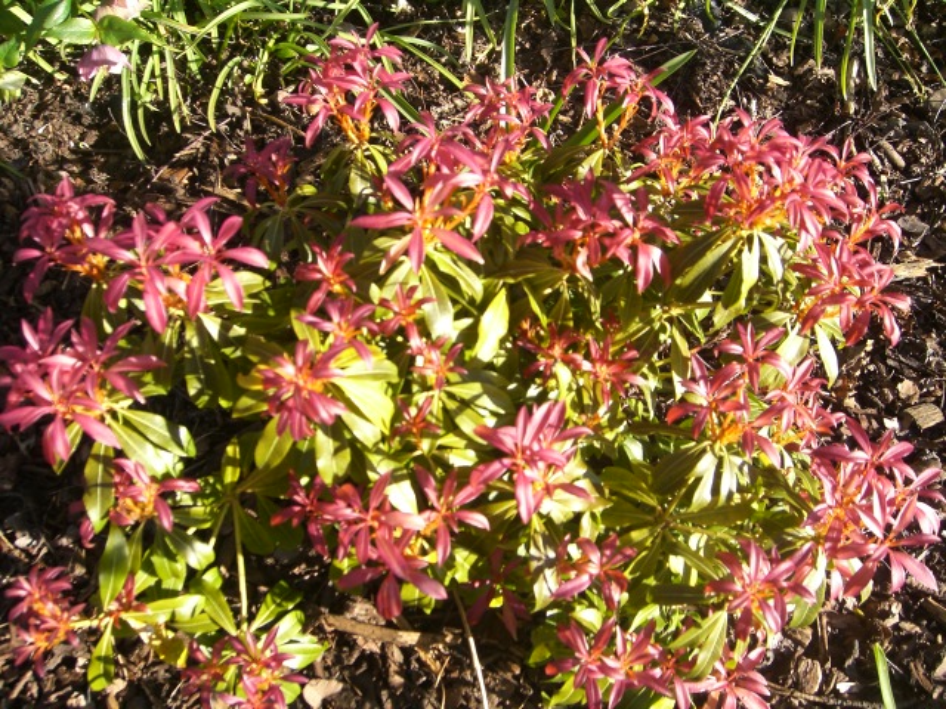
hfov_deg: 49.0
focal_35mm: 38
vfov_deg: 37.7
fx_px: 1038
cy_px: 354
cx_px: 473
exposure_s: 1/160
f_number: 4
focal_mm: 7.9
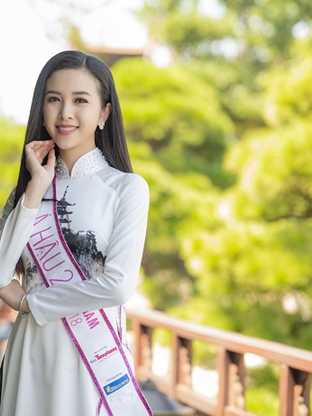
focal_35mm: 153
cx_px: 70
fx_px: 1837
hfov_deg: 9.7
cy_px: 208
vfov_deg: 12.9
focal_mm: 105
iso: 160
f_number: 2.8
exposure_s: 1/200
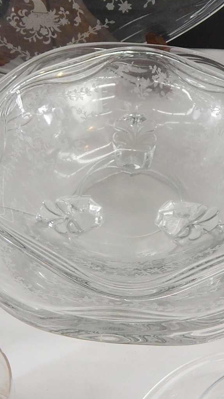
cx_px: 140
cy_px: 167
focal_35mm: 53
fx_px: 559
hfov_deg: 22.6
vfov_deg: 39.1
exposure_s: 1/125
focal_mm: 5.6
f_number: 3.2
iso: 400
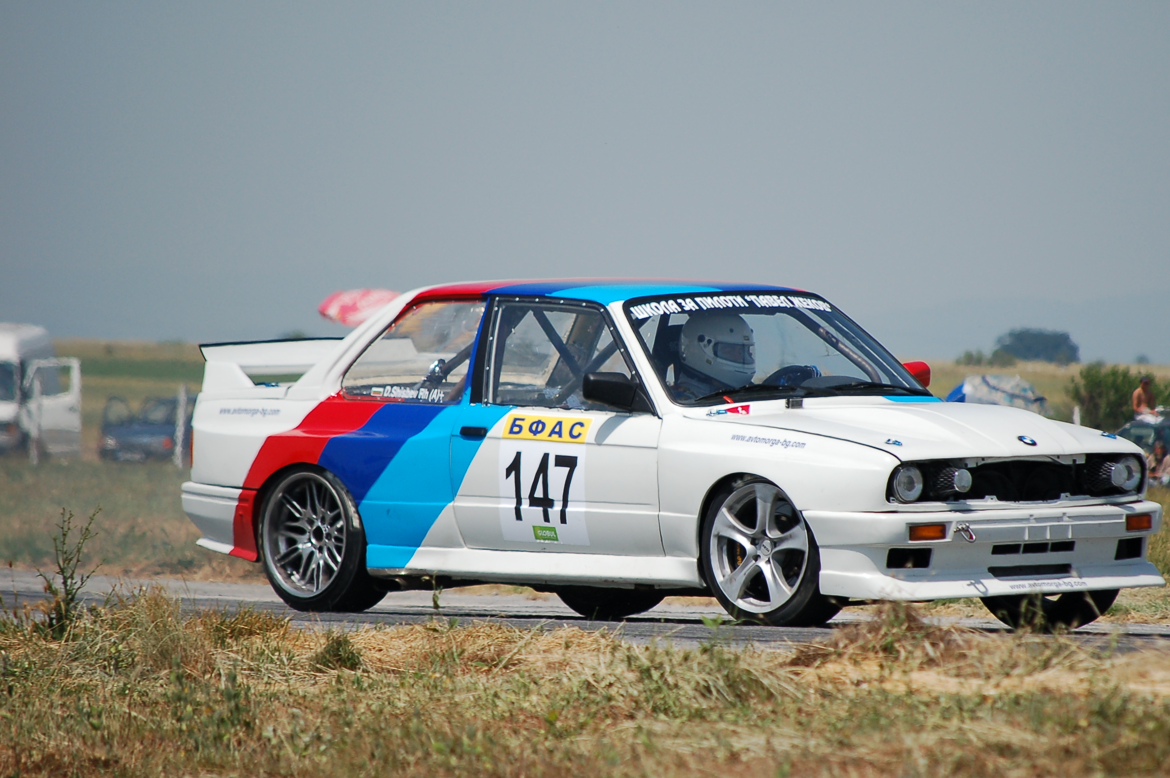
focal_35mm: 373
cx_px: 648
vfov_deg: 3.7
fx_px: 12113
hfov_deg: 5.5
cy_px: 379
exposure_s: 1/1250
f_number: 5.6
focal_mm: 200
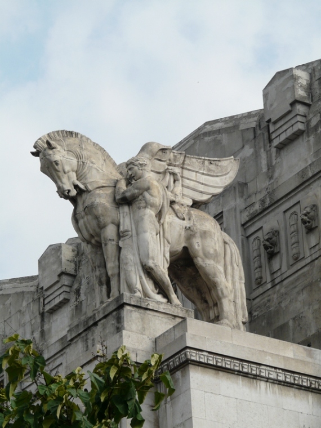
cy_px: 214
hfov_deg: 8.5
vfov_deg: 11.3
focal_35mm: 175
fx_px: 2164
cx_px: 160
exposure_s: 1/400
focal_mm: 28.8
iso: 100
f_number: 5.6
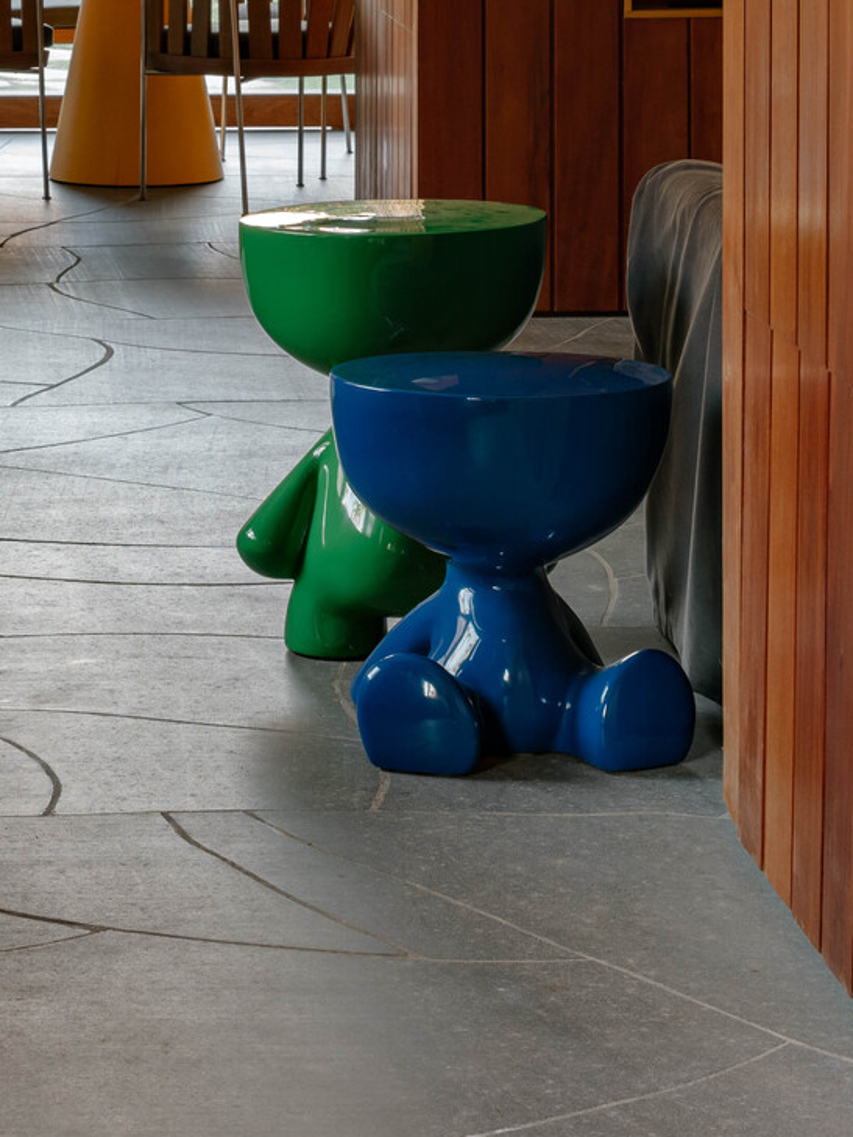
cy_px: -271
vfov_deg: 16.1
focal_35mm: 117
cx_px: 25
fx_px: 3843
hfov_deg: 12.5
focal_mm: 40.4
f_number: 9
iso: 200
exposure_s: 1/2
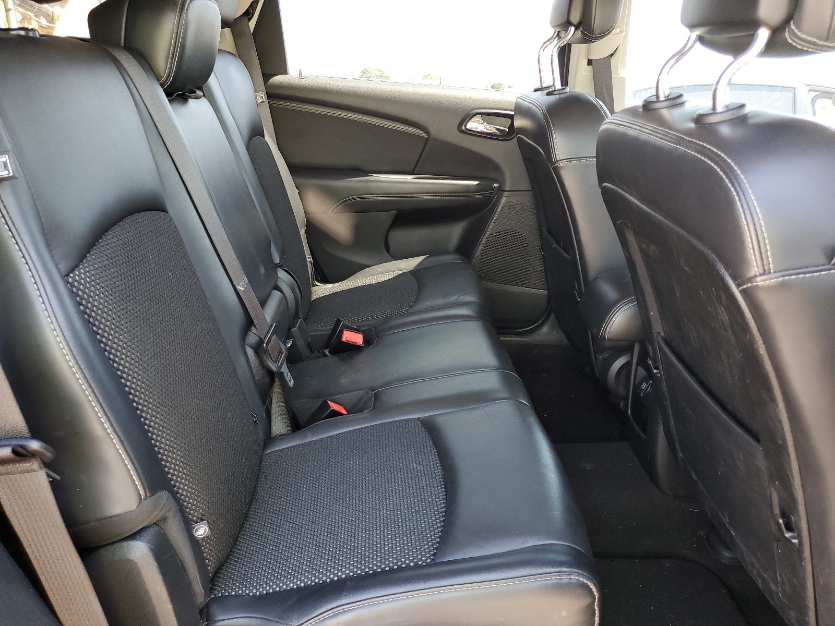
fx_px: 627
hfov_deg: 67.3
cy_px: 313
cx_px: 418
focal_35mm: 26
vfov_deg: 53.1
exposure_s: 1/120
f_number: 1.5
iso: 86
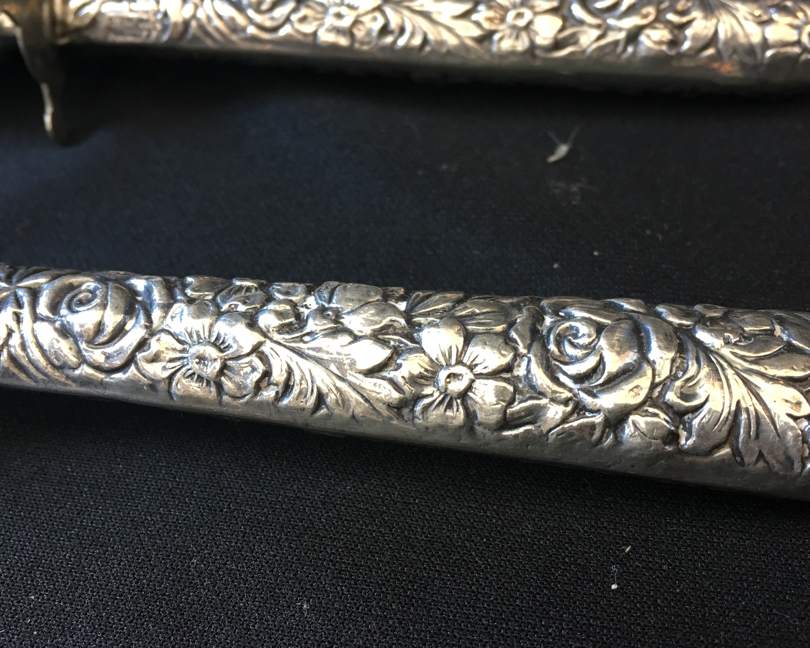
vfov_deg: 41.1
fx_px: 863
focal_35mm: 36
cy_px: 281
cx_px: 421
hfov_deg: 50.3
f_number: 2.2
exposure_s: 1/30
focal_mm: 4.15
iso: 80
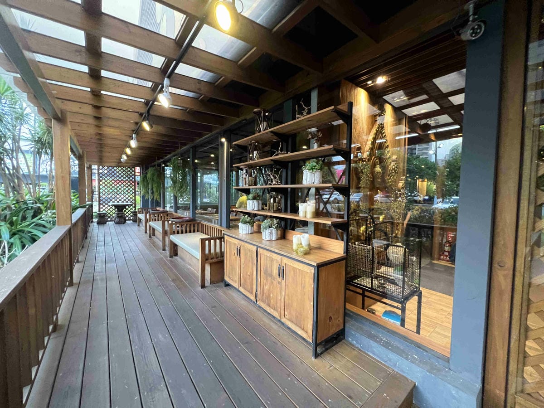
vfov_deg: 89.9
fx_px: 204
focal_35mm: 13
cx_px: 272
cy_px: 204
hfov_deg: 106.2
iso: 400
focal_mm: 1.57
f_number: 1.8
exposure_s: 1/60
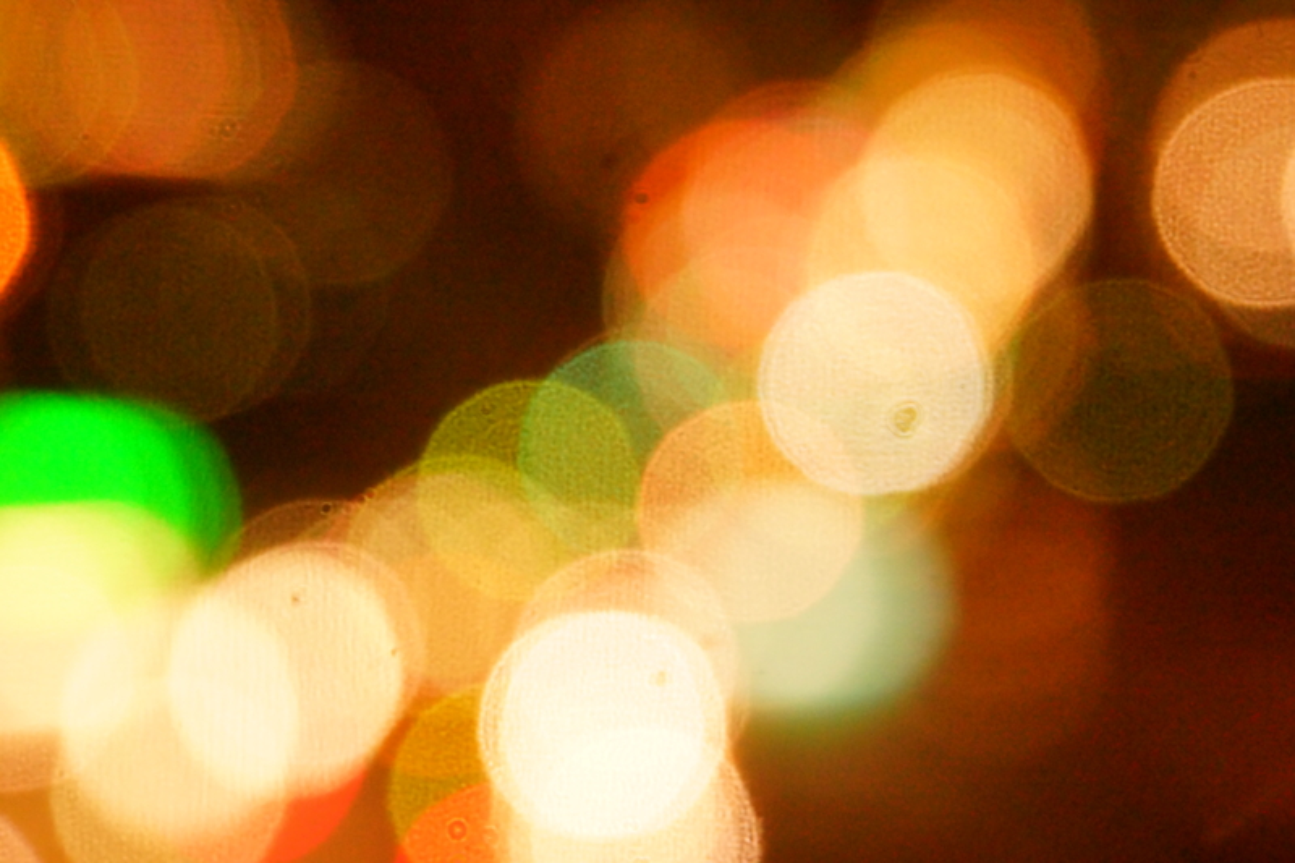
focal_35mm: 157
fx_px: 5646
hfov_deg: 13.1
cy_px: 432
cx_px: 648
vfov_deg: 8.7
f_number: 8
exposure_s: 1/3
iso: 3200
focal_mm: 105
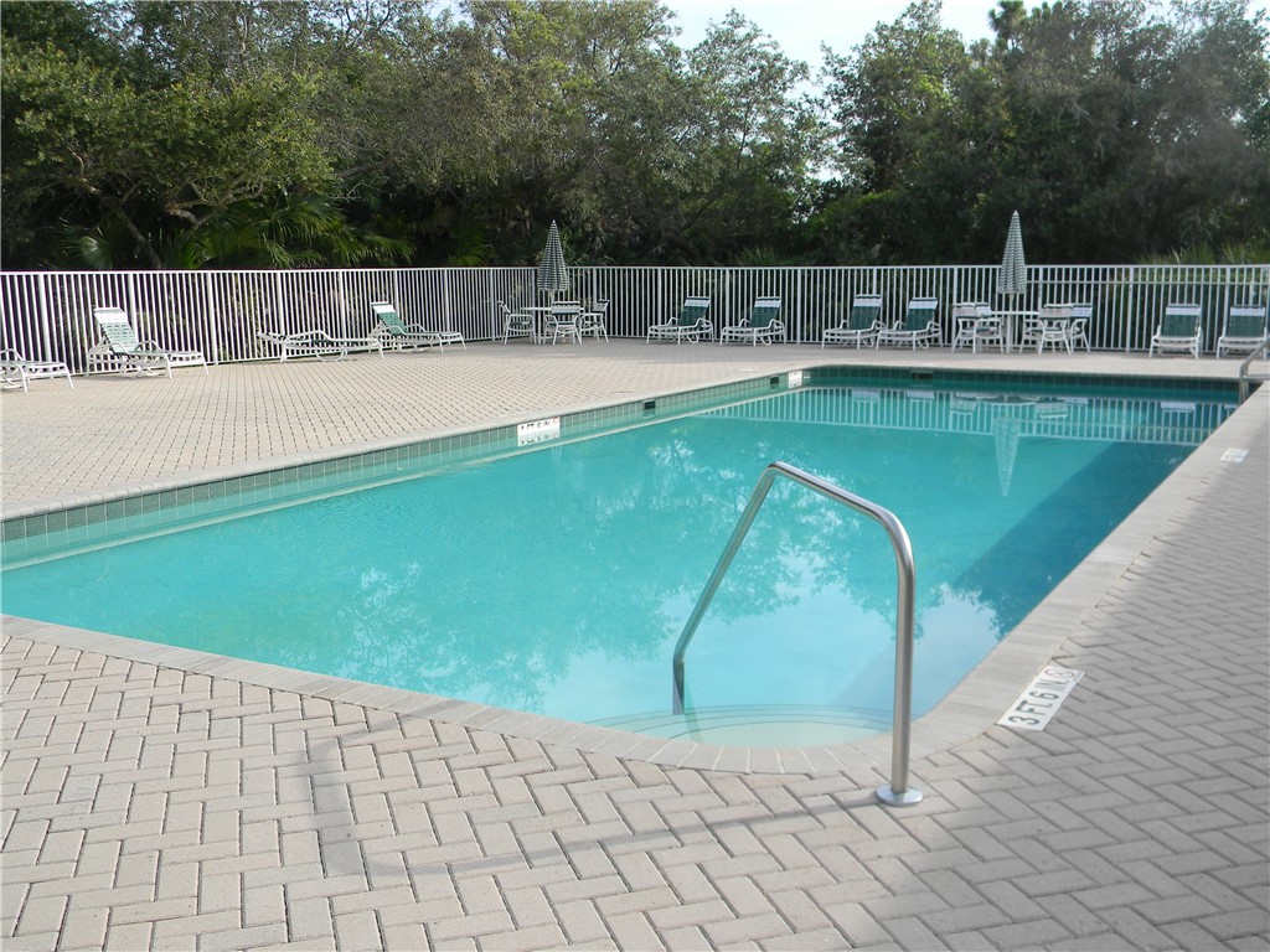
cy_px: 476
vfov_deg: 39.7
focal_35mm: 36
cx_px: 635
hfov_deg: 51.4
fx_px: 1321
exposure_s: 1/313
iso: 80
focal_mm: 6.4
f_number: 3.7
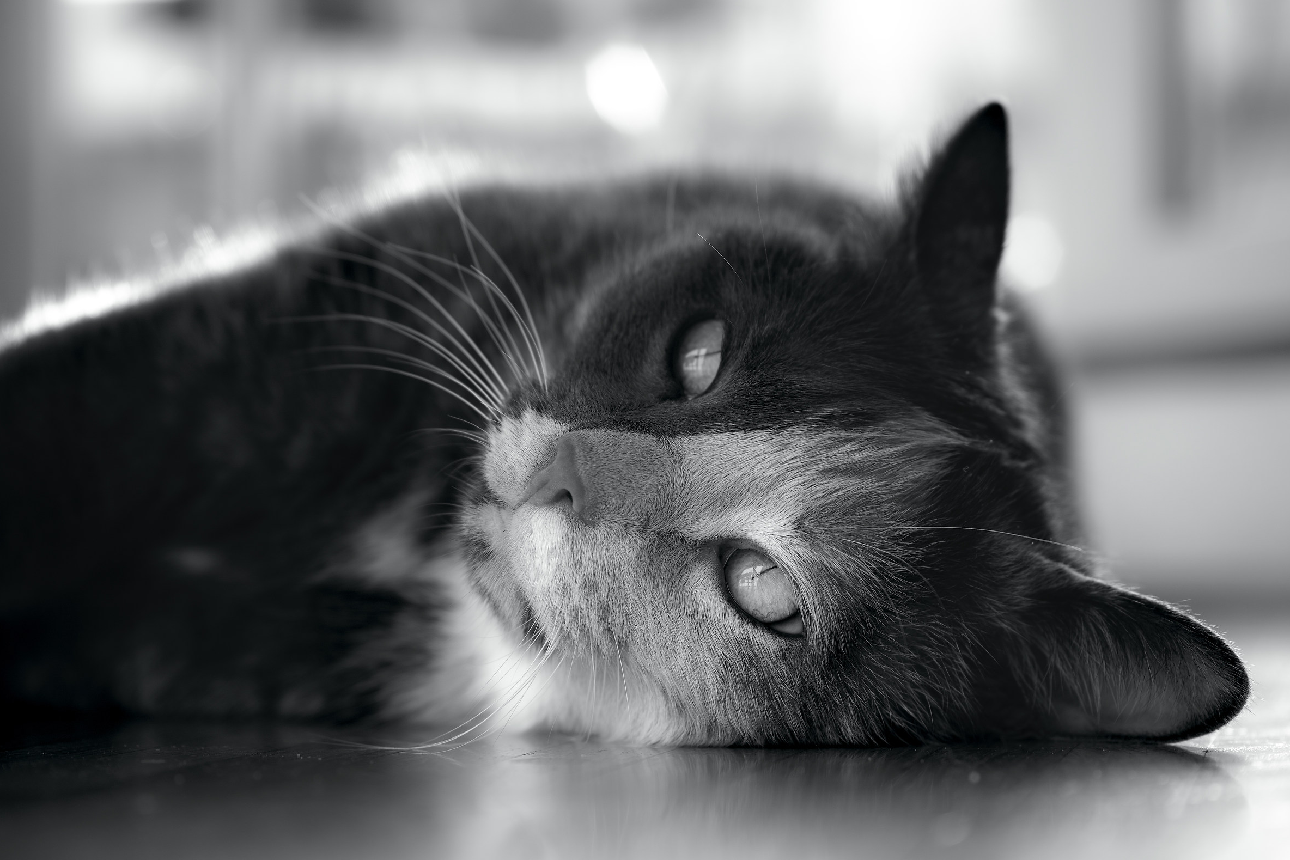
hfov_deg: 26.6
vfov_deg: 17.9
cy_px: 429
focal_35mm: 76
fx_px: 2723
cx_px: 646
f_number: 3.5
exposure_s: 1/100
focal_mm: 50
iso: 100
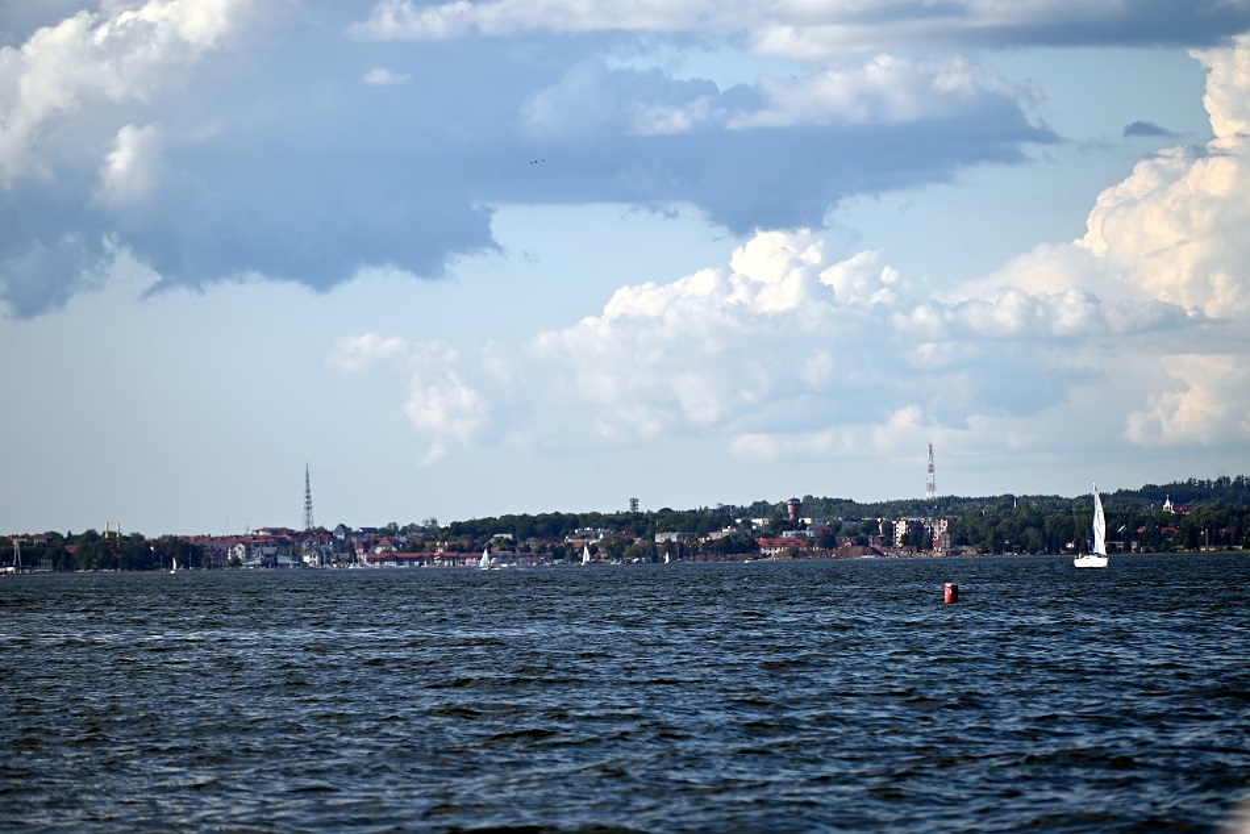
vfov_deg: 7.0
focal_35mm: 195
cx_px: 625
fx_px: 6772
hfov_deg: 10.5
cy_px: 417
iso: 125
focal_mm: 195
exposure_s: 1/1000
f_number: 5.6
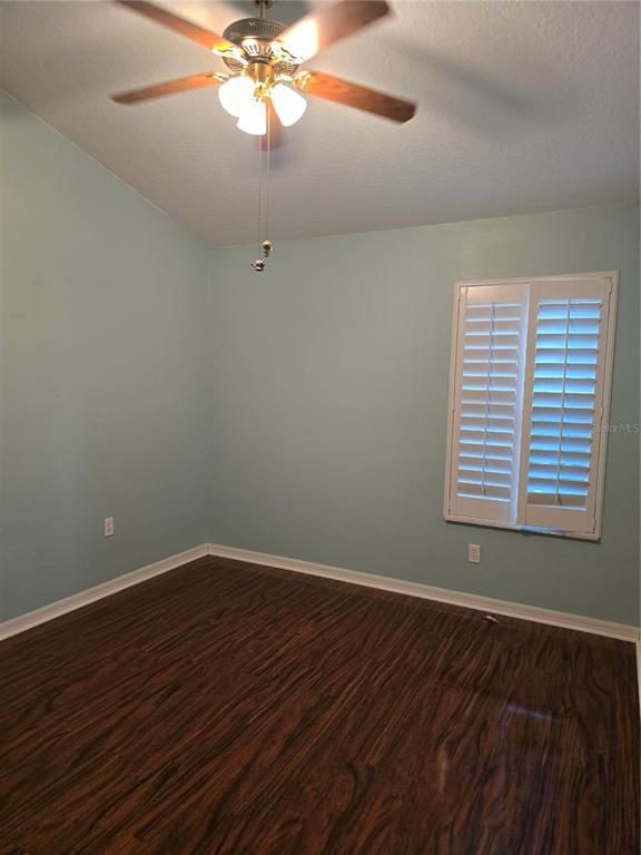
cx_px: 320
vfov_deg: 73.9
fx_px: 568
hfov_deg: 58.9
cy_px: 428
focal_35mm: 23
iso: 400
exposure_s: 1/120
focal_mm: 6.3
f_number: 1.7
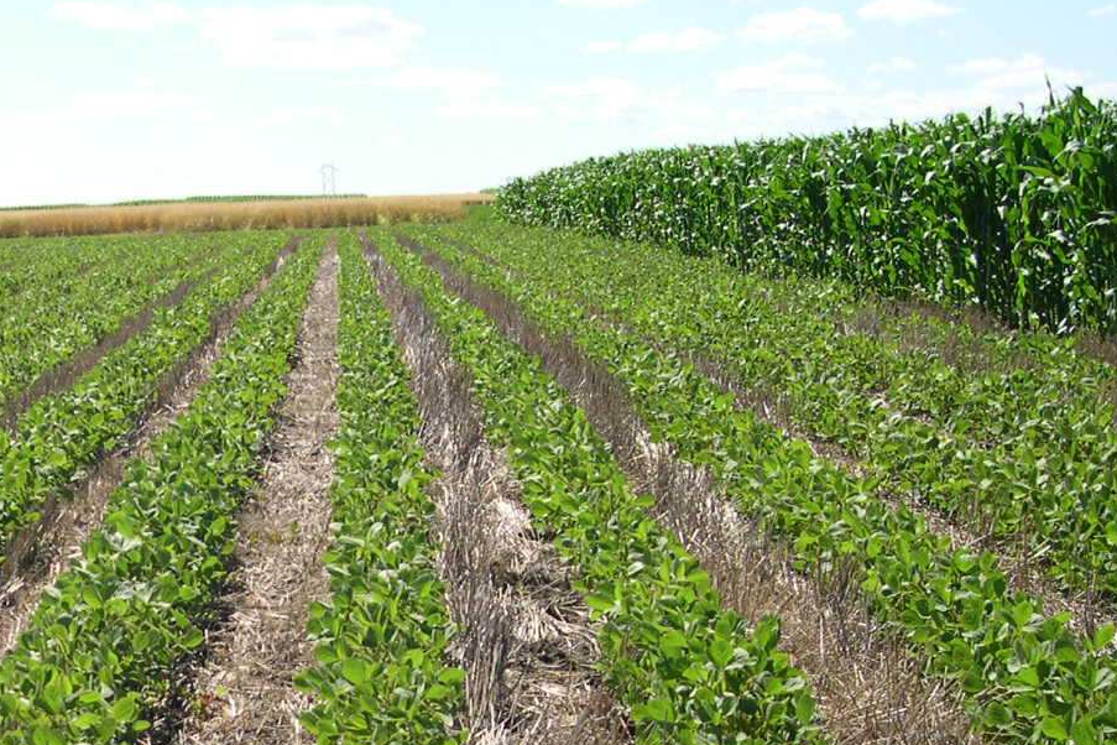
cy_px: 730
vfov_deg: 19.0
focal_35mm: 70
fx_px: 2172
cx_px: 153
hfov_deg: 28.0
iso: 100
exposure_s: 1/161
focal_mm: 8
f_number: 7.6
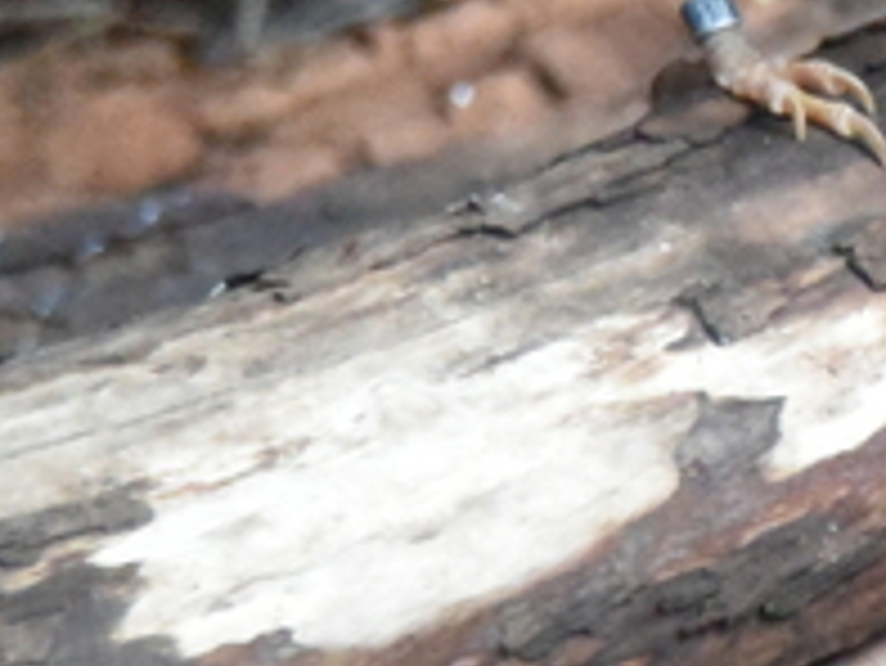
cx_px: 971
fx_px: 47969
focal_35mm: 1873
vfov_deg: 0.8
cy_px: -274
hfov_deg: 1.1
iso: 12800
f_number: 5.6
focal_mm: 300
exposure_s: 1/640
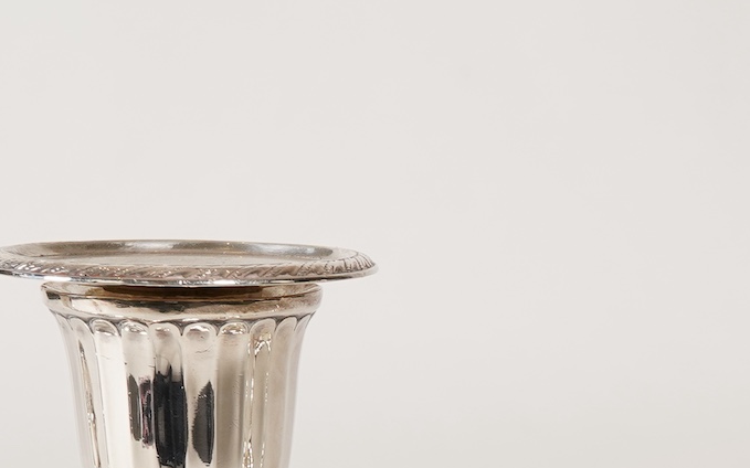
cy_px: 576
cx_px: 589
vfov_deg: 11.2
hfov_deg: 18.1
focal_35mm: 114
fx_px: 2330
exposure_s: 1/125
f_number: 16
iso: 320
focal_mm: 30
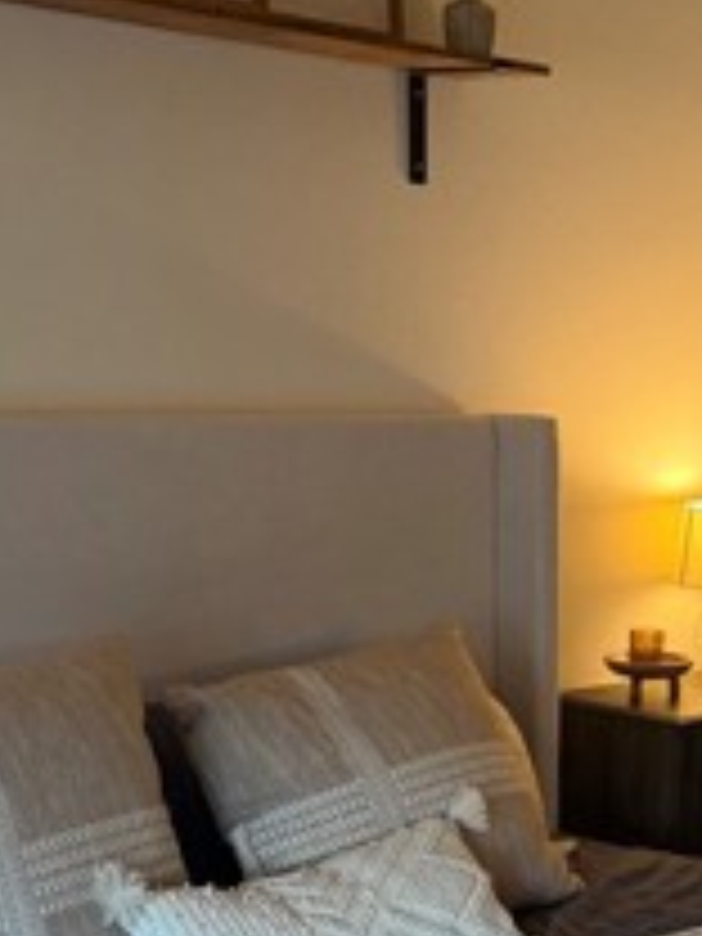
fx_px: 2001
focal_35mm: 74
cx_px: 922
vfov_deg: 26.3
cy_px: 522
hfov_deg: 18.5
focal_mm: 6.76
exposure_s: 1/60
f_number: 1.78
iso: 200
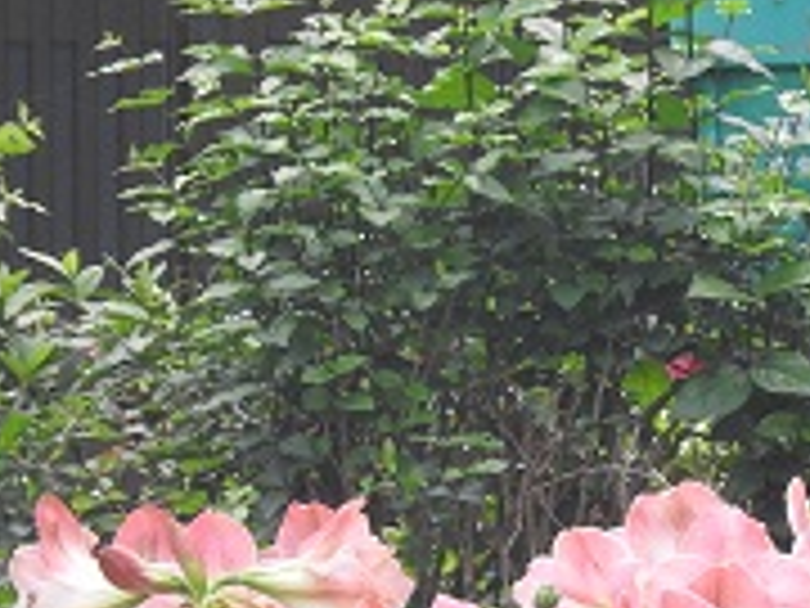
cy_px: 649
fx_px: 31215
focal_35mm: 1334
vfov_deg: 1.1
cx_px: 783
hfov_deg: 1.5
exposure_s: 1/125
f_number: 5.6
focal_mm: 107.5
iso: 400
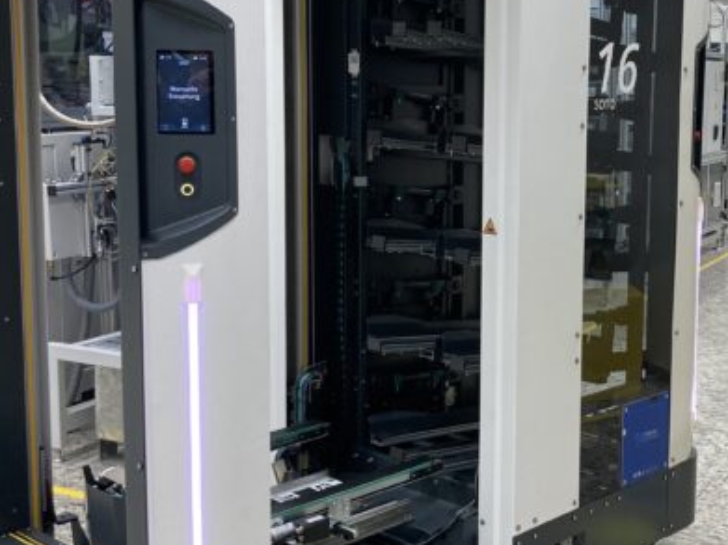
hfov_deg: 34.3
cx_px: 534
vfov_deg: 26.5
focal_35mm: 55
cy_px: 242
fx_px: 1156
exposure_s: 1/102
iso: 80
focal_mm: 3.99
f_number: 1.8
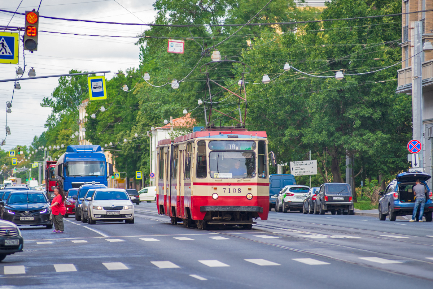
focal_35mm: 200
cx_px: 216
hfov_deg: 10.3
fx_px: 2405
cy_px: 144
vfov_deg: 6.9
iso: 500
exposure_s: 1/1600
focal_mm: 200
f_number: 5
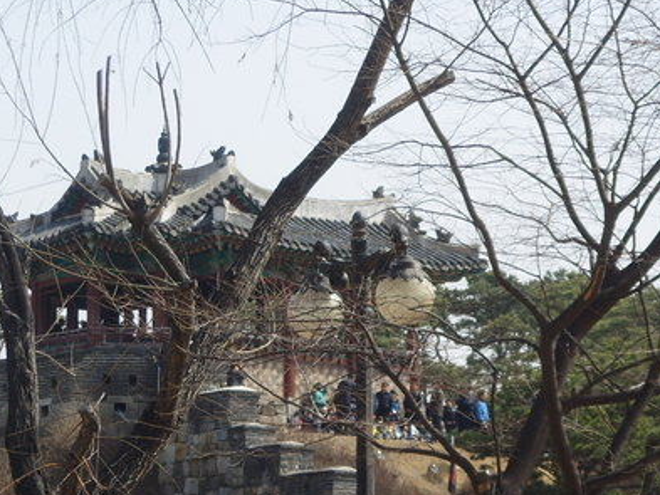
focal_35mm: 169
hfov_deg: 11.7
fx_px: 3223
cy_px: 219
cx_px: 275
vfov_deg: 8.8
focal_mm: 16
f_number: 7.7
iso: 50
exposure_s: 1/350
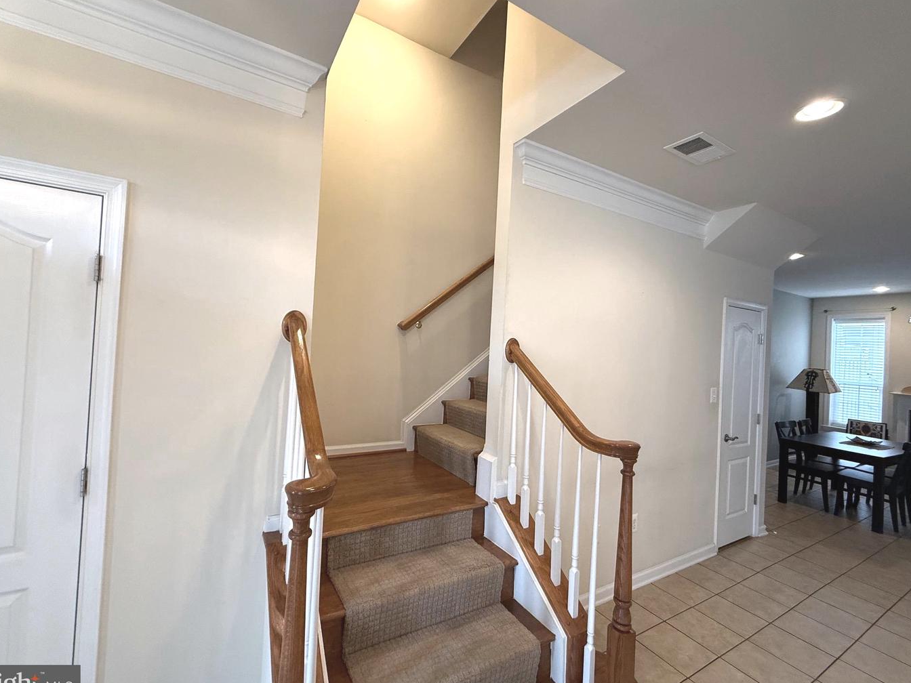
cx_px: 449
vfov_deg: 81.7
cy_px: 338
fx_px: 395
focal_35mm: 15
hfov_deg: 98.2
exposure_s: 1/120
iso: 320
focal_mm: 2.22
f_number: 2.2
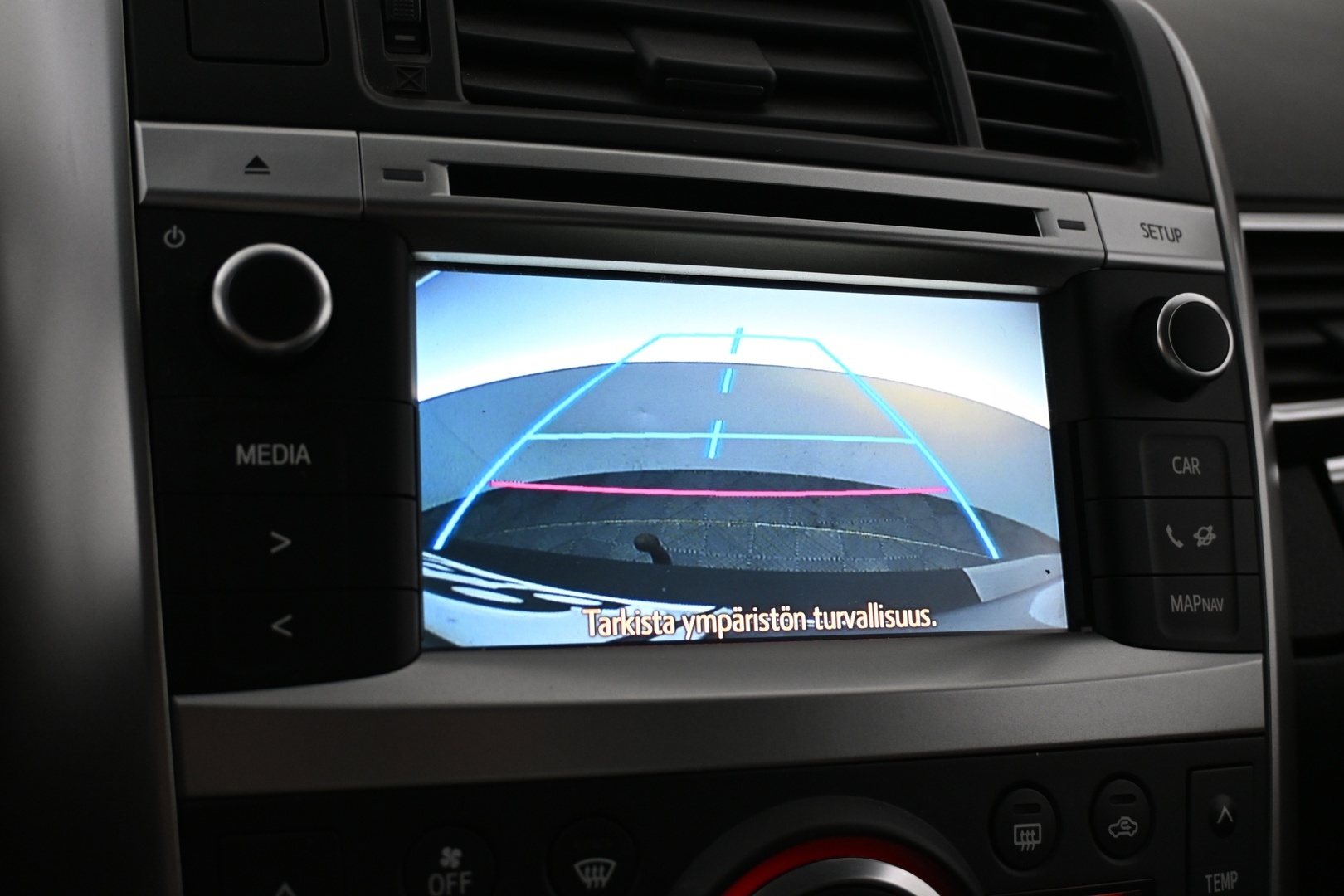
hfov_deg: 48.7
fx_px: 1484
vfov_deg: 33.6
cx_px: 672
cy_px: 448
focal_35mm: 40
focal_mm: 26.5
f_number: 4.5
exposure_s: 1/50
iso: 1000
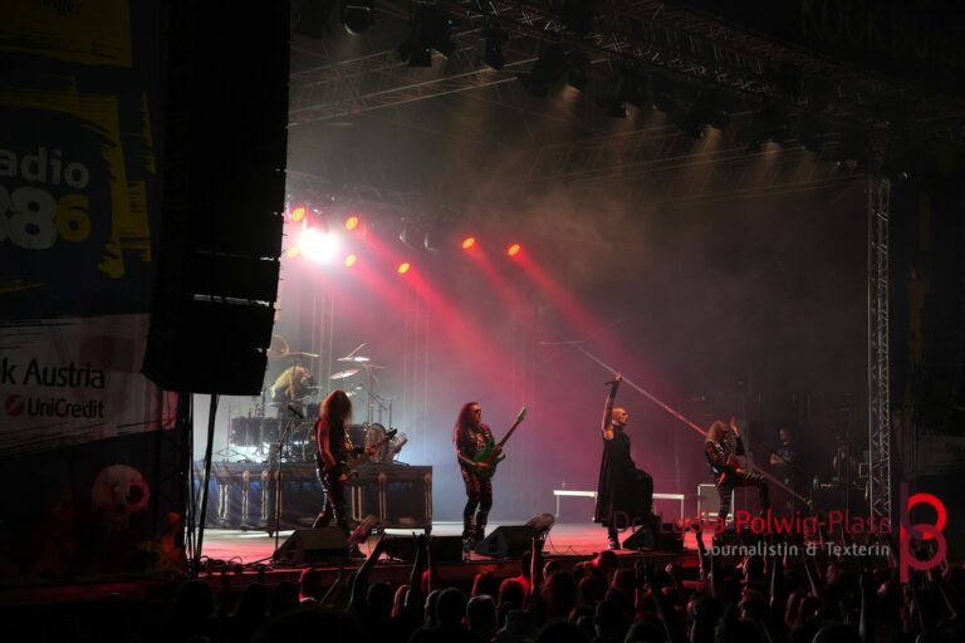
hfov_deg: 35.9
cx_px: 482
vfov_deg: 24.4
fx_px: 1488
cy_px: 322
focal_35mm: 56
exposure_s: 1/60
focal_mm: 37
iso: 250
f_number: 4
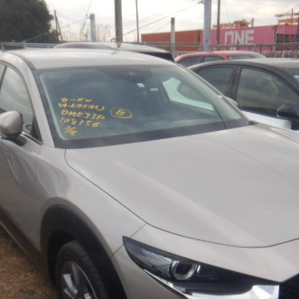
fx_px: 401
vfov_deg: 40.1
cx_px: 176
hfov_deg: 40.8
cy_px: 215
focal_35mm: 41
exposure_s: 1/400
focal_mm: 4.3
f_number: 2.8
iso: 125
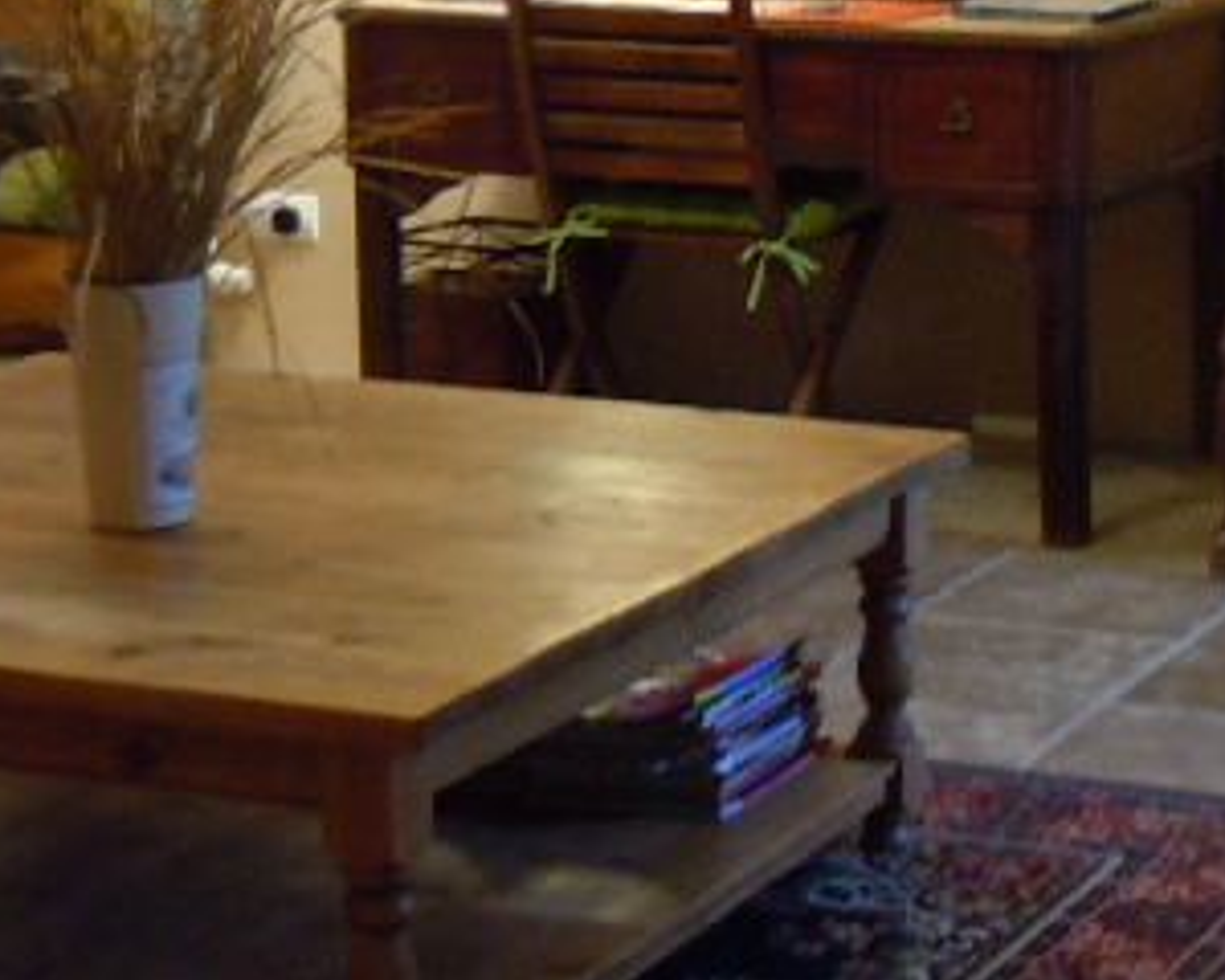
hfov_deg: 19.0
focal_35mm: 100
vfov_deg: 15.4
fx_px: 3626
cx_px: 1004
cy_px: 335
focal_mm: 5.4
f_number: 3.5
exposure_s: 1/3
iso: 400
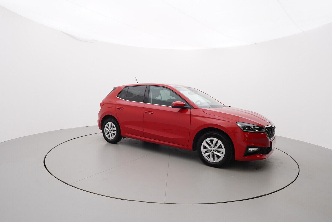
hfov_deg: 77.3
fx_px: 208
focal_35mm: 22
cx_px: 166
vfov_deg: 56.2
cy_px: 111
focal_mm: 15
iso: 200
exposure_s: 1/80
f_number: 5.6
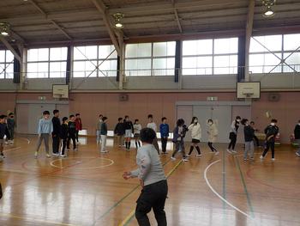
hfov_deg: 59.9
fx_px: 260
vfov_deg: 46.8
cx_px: 150
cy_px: 113
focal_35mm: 30
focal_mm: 4.1
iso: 125
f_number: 3.3
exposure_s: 1/100
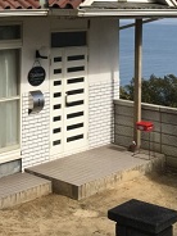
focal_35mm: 84
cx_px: -44
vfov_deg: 22.2
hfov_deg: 16.7
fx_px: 573
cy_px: -15
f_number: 2.2
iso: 25
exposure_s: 1/1923
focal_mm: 4.15
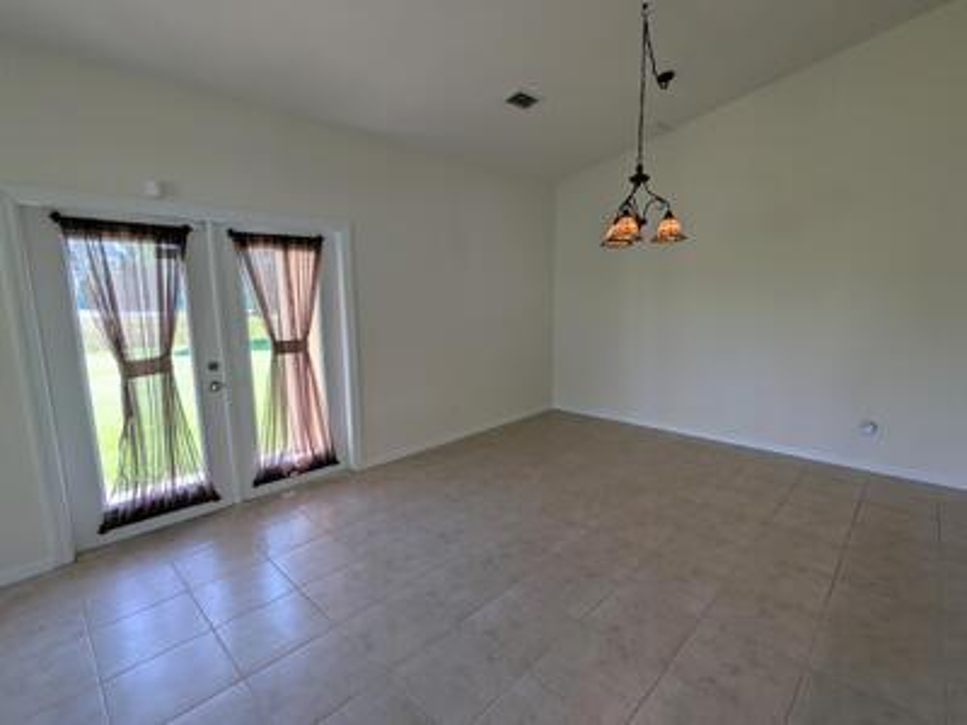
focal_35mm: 16
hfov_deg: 94.5
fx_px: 447
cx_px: 484
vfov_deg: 78.1
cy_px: 362
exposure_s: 1/154
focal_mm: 2.35
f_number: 2.2
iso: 43
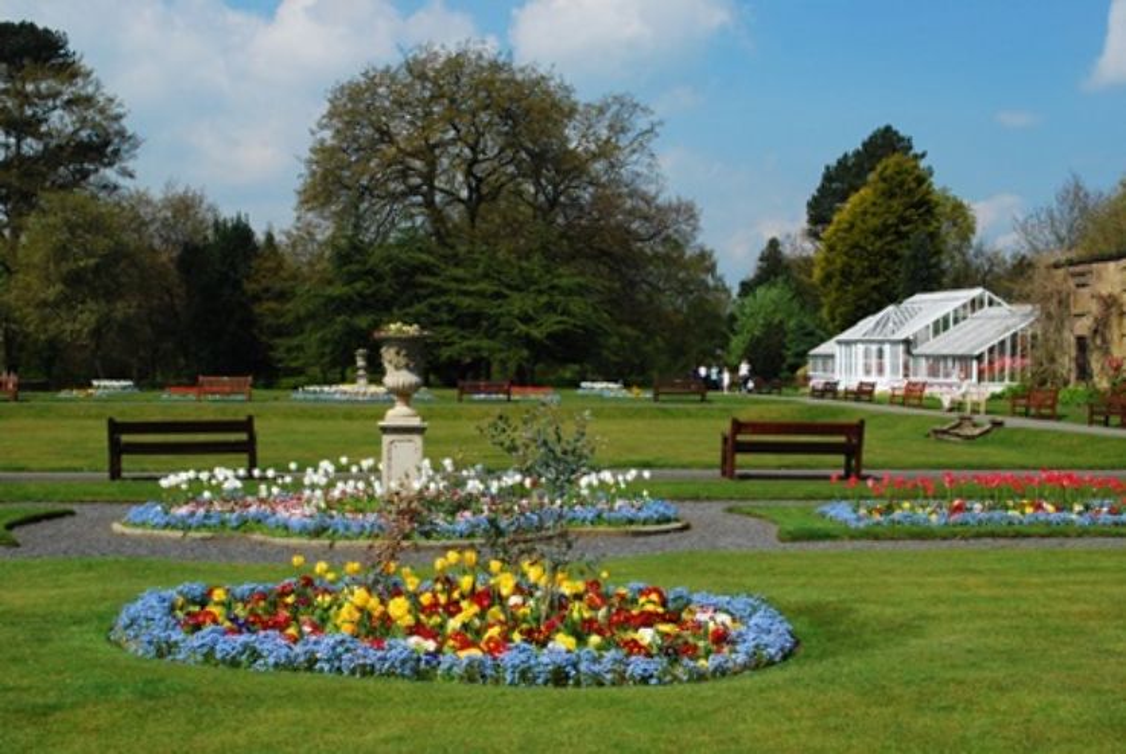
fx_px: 1503
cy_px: 377
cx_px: 563
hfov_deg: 41.1
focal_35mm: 48
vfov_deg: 28.2
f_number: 16
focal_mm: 32
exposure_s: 1/20
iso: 100
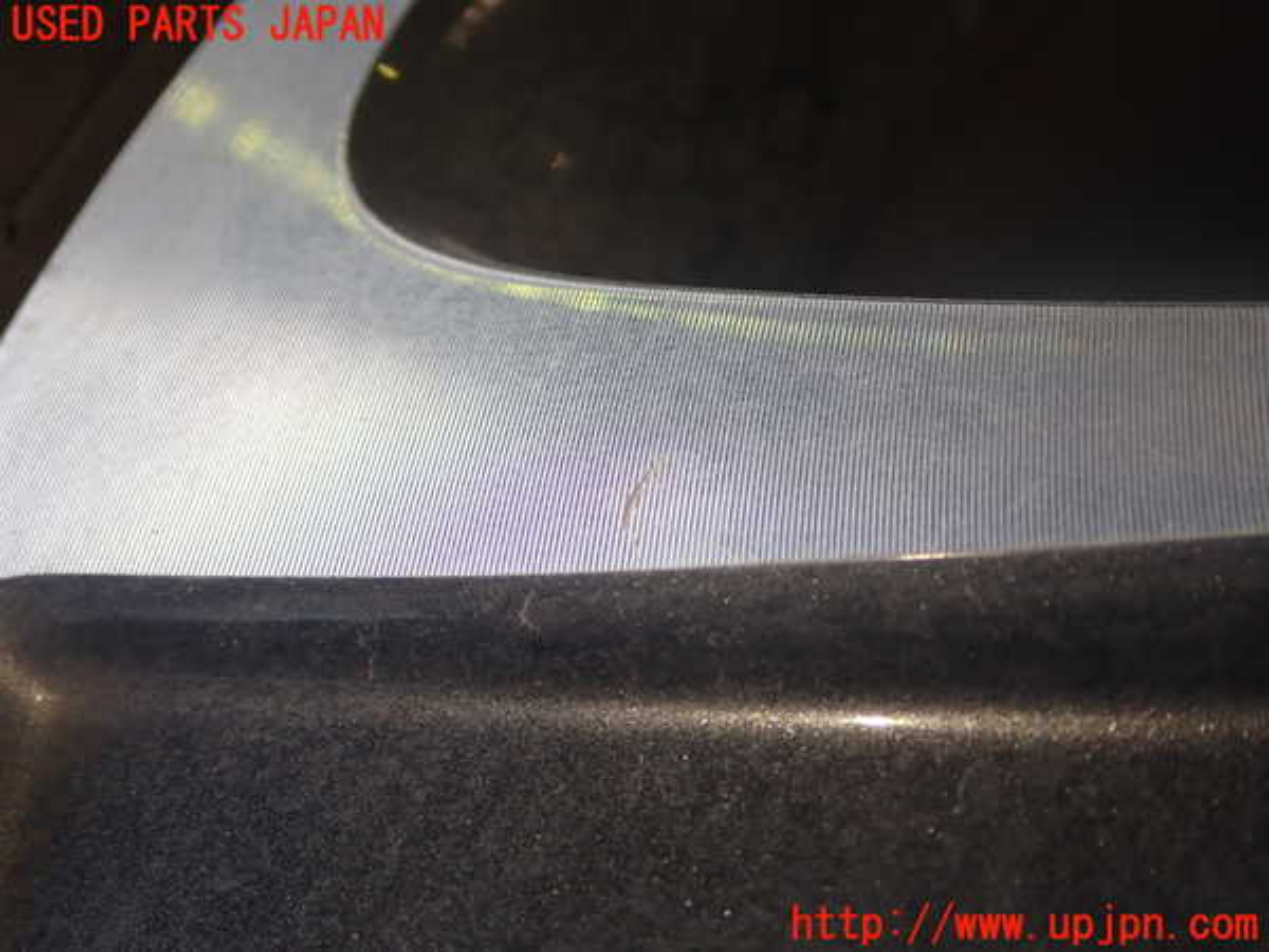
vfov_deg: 35.1
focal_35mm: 41
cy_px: 476
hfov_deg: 45.8
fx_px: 1503
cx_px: 634
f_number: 2.8
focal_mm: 7.31
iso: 200
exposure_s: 1/80
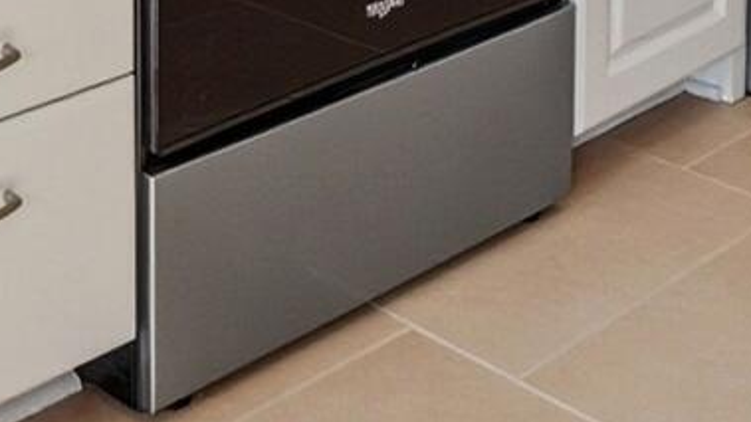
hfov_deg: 25.0
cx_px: 111
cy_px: -631
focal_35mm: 83
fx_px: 1652
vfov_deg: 11.6
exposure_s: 1/1600
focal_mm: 10
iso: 100
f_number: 5
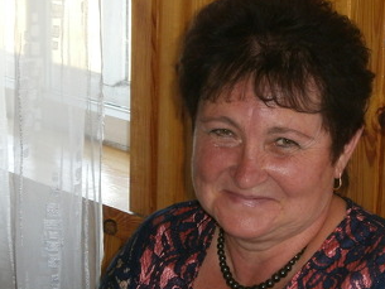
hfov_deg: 15.9
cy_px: 127
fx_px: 1380
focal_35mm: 124
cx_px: 235
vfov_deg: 12.0
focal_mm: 11.1
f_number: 4.6
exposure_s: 1/50
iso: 160
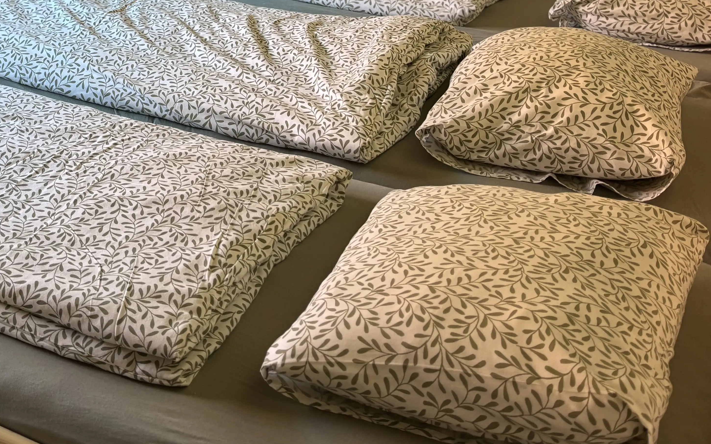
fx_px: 1046
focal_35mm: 54
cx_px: 120
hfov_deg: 36.0
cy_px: -62
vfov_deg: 22.4
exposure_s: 1/50
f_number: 1.6
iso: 125
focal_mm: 5.96
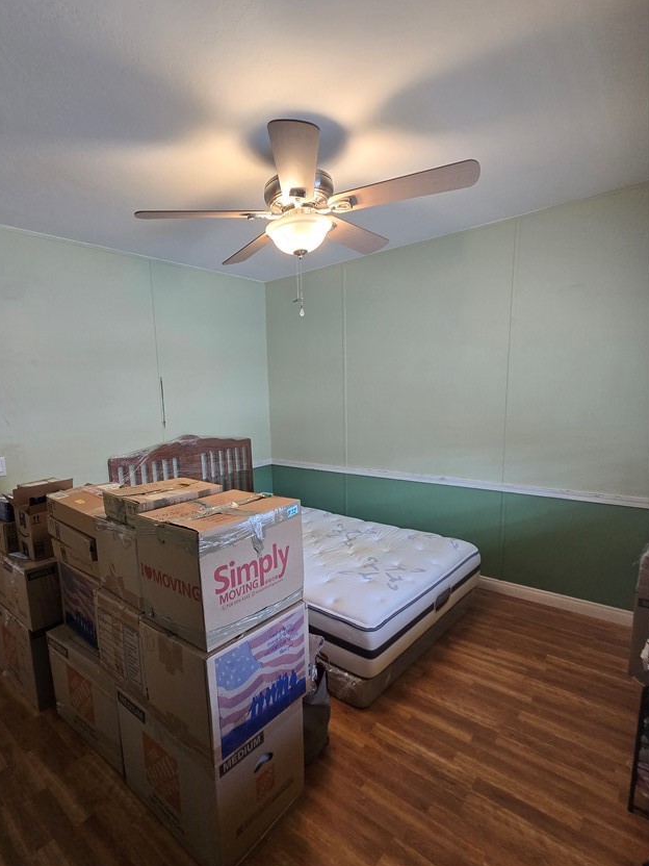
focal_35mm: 16
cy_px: 464
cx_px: 256
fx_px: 400
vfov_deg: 94.3
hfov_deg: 77.1
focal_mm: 2.2
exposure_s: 1/60
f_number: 2.2
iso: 250
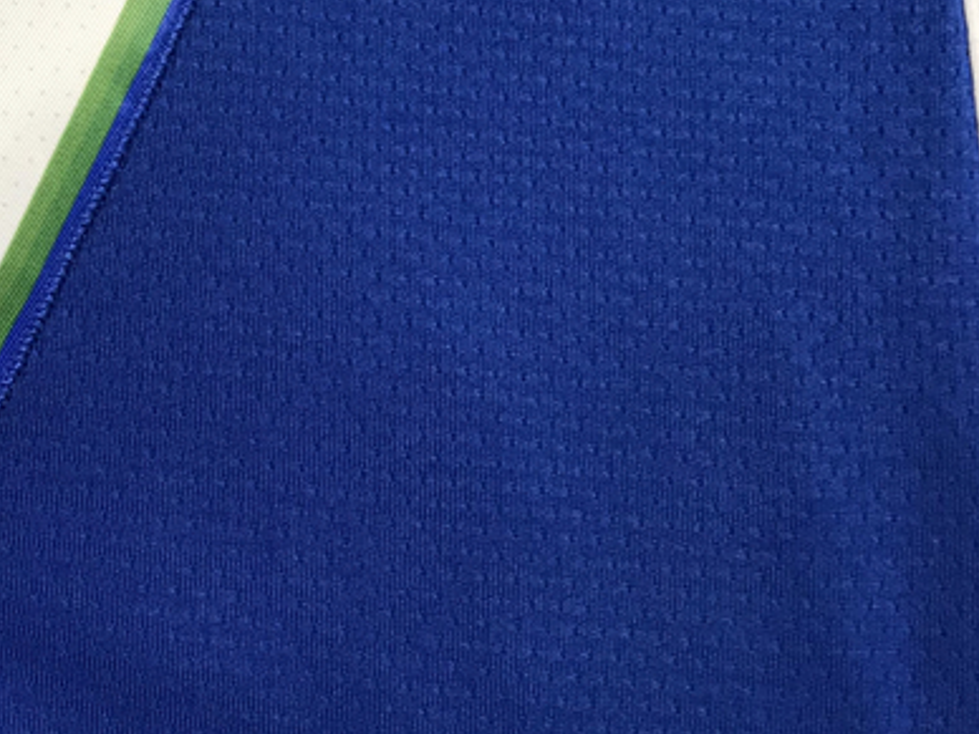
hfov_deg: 22.4
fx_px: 2178
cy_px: -187
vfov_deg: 18.0
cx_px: -331
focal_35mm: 77
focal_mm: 3.99
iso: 40
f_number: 1.8
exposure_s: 1/100
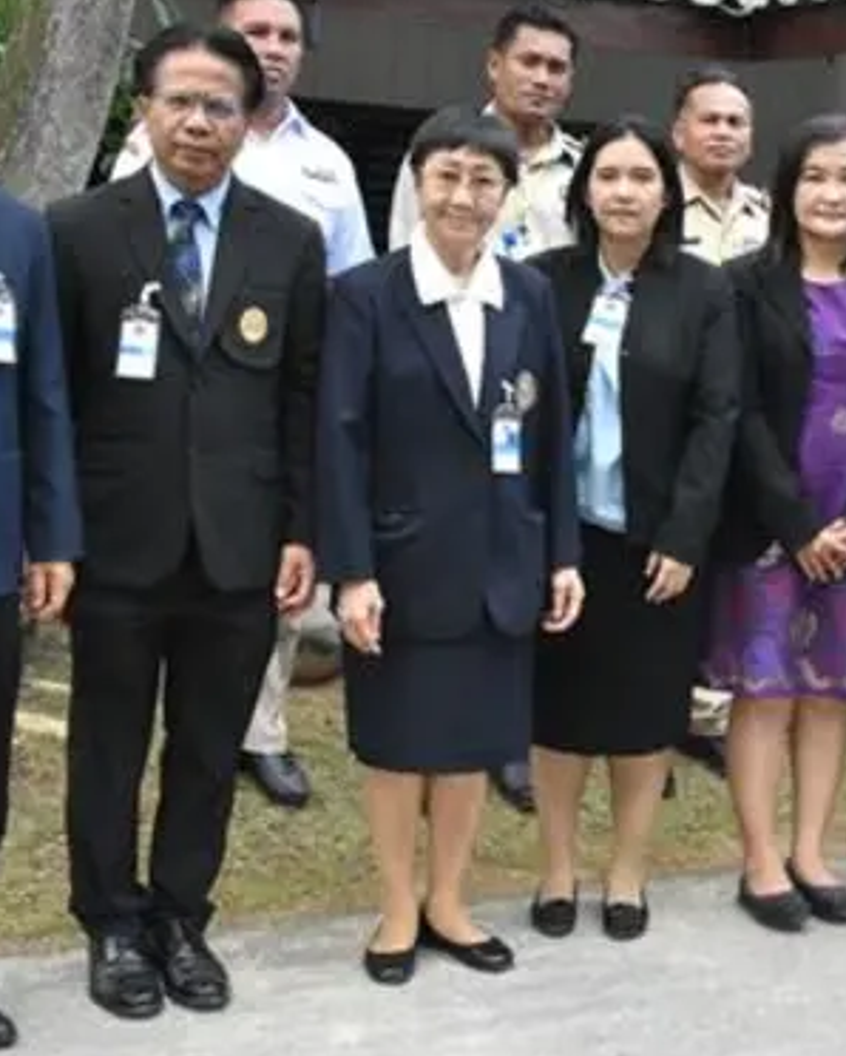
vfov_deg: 30.4
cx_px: 784
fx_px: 1938
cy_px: 414
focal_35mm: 62
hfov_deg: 23.9
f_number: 10
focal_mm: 21
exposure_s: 1/400
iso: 1600
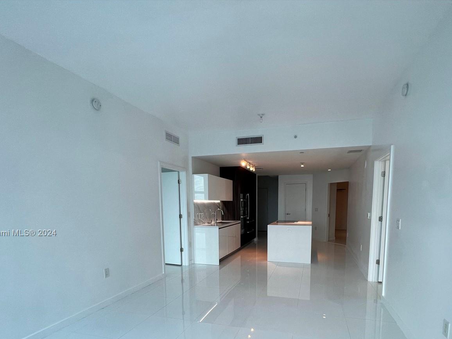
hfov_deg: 87.6
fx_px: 235
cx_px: 244
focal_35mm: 18
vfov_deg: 69.0
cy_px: 233
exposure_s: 1/120
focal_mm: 1.57
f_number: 1.8
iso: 80
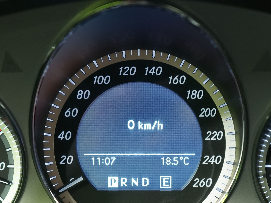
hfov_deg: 25.7
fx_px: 595
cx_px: 141
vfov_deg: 19.3
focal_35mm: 76
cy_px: 144
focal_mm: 33
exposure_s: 1/25
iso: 1250
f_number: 4
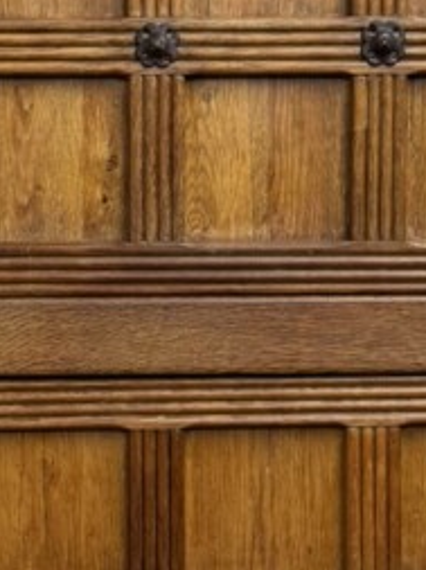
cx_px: 180
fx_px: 1875
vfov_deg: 17.3
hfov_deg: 13.0
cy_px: 266
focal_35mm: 114
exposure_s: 1/50
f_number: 1.78
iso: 160
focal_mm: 6.76
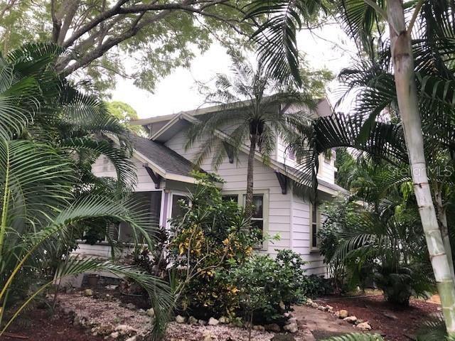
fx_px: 368
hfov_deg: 63.4
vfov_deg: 49.7
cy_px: 170
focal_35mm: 28
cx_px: 228
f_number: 1.8
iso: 20
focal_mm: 4
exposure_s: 1/30
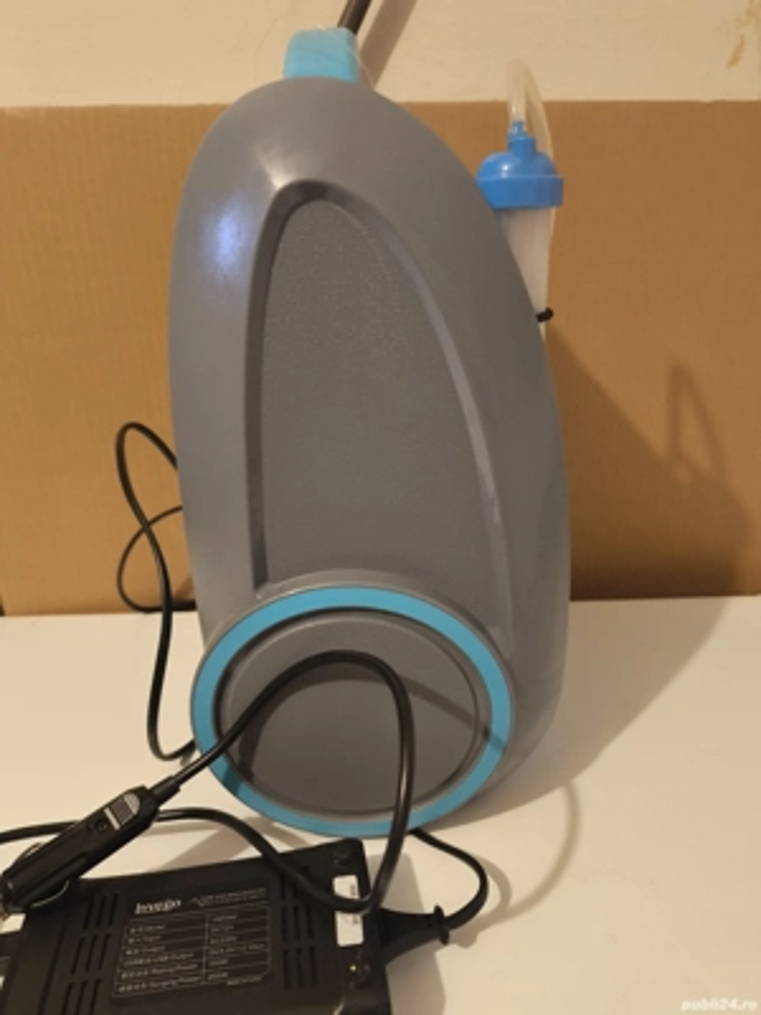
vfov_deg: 73.9
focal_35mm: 23
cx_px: 380
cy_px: 508
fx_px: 674
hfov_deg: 58.9
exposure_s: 1/33.3
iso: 800
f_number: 1.6
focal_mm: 6.57
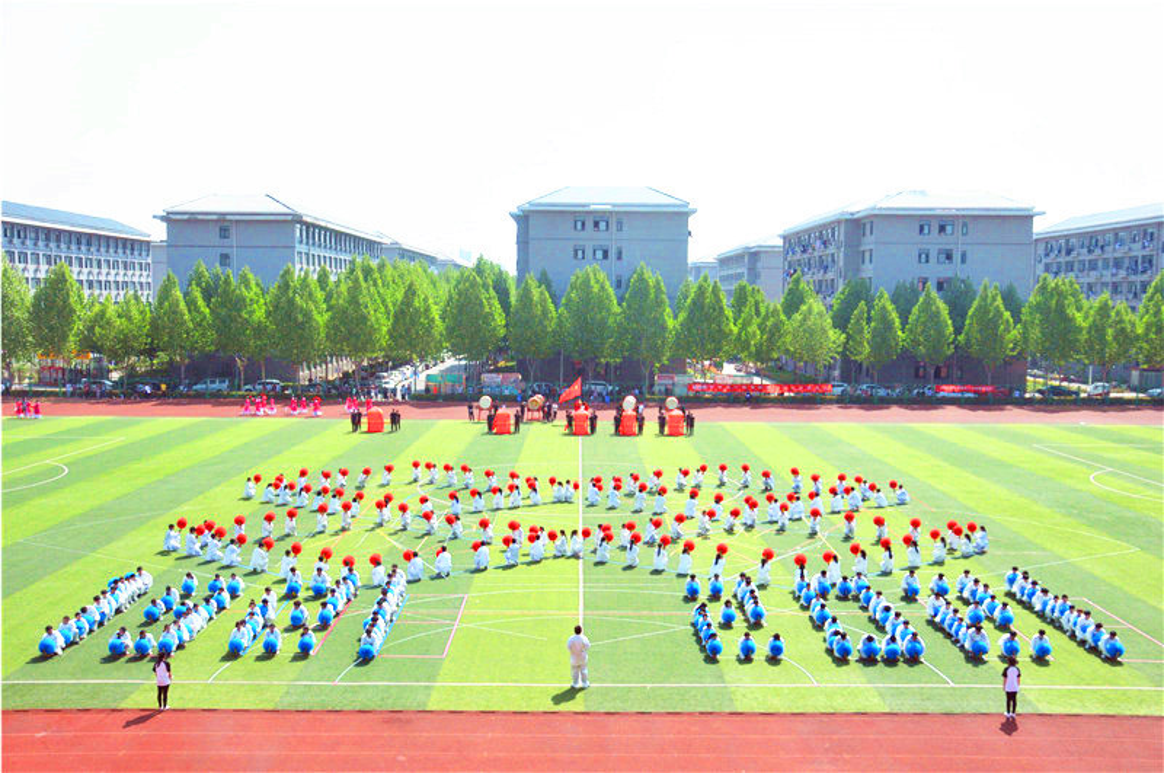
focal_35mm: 36
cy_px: 386
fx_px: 1162
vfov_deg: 36.8
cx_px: 582
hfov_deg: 53.2
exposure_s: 1/1600
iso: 640
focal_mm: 24
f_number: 9
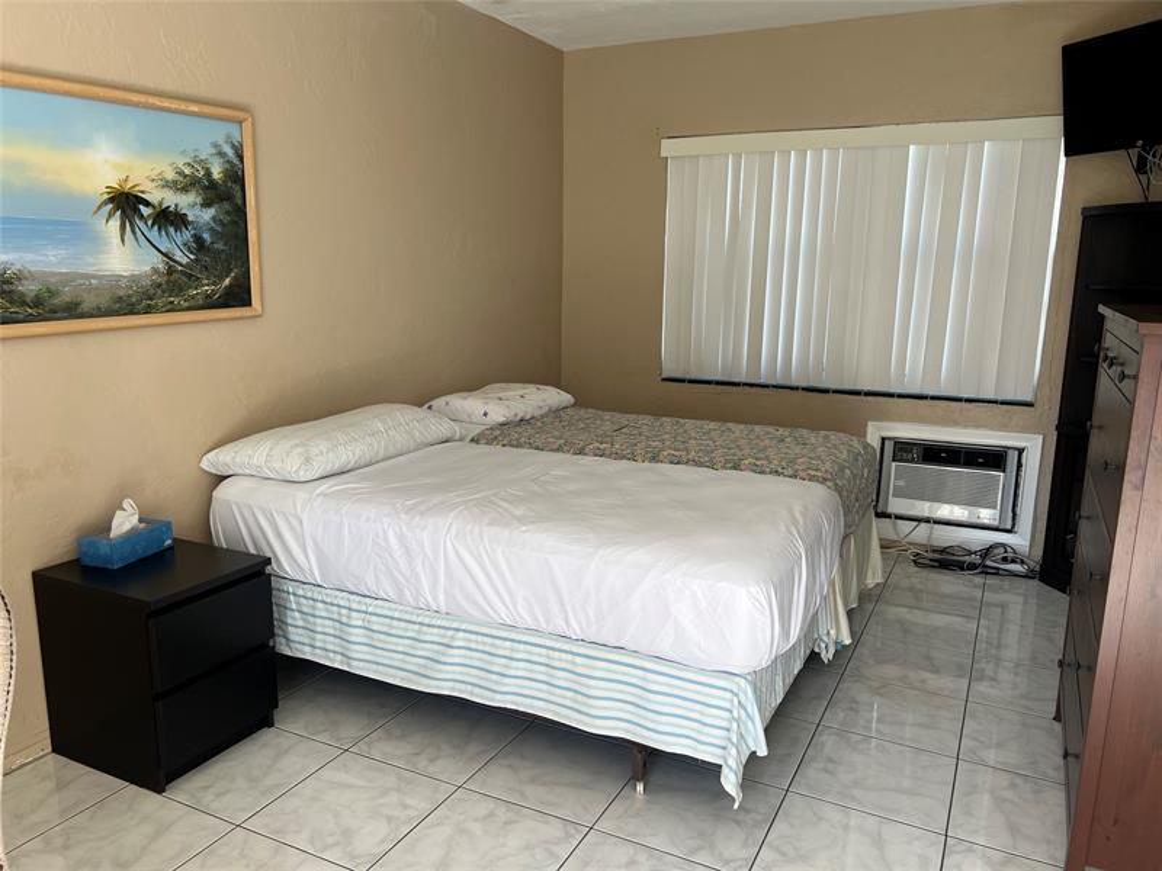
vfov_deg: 53.1
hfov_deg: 67.3
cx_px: 581
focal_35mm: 26
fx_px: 873
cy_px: 436
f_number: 1.5
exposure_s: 1/150
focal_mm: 5.7
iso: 32
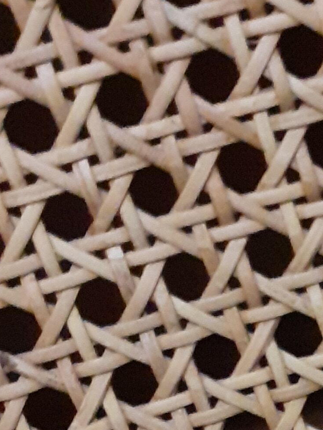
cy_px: 562
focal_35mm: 113
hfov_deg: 11.7
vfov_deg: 16.4
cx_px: 649
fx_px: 1405
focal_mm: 3.6
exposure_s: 1/25
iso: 500
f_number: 1.9
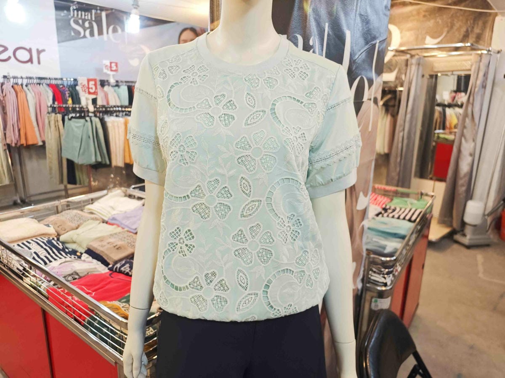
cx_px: 252
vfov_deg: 58.9
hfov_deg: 73.9
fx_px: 336
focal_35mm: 23
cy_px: 189
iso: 250
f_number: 2
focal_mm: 8.72
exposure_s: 1/120
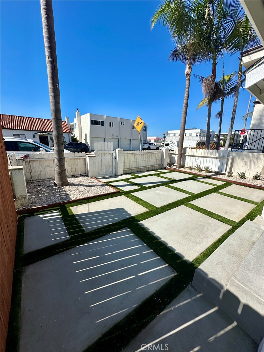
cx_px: 132
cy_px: 176
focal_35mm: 14
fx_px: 142
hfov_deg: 85.7
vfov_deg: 102.1
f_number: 2.2
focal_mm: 2.22
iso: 50
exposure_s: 1/3205
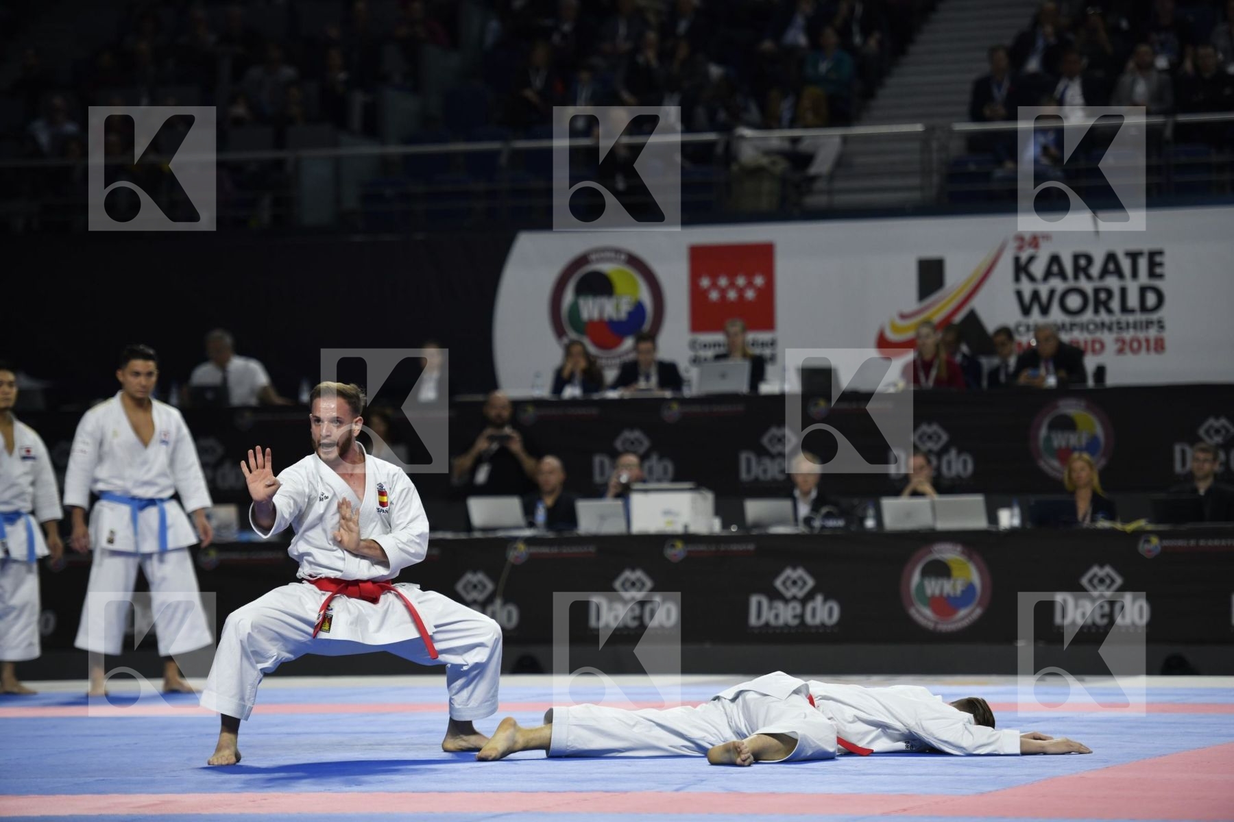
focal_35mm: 150
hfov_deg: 13.7
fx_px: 5141
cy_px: 411
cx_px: 617
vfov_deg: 9.1
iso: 800
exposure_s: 1/800
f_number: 2.8
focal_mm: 150
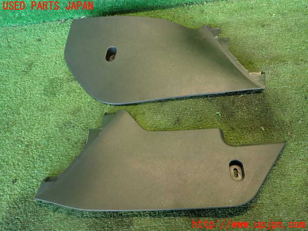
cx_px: 154
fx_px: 222
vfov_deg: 54.9
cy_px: 116
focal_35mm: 25
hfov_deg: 69.4
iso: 250
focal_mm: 4.5
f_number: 2
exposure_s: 1/30
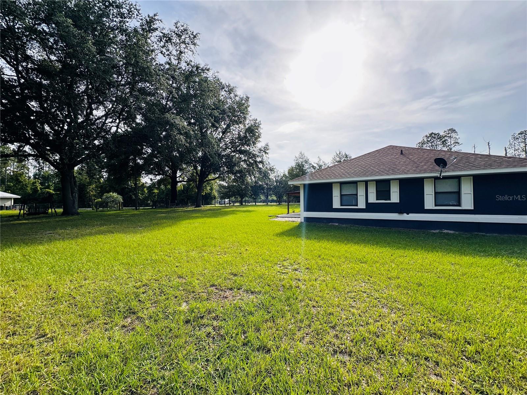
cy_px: 198
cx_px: 264
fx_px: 213
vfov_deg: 85.7
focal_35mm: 14
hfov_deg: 102.1
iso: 50
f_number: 2.2
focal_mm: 2.22
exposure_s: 1/1014
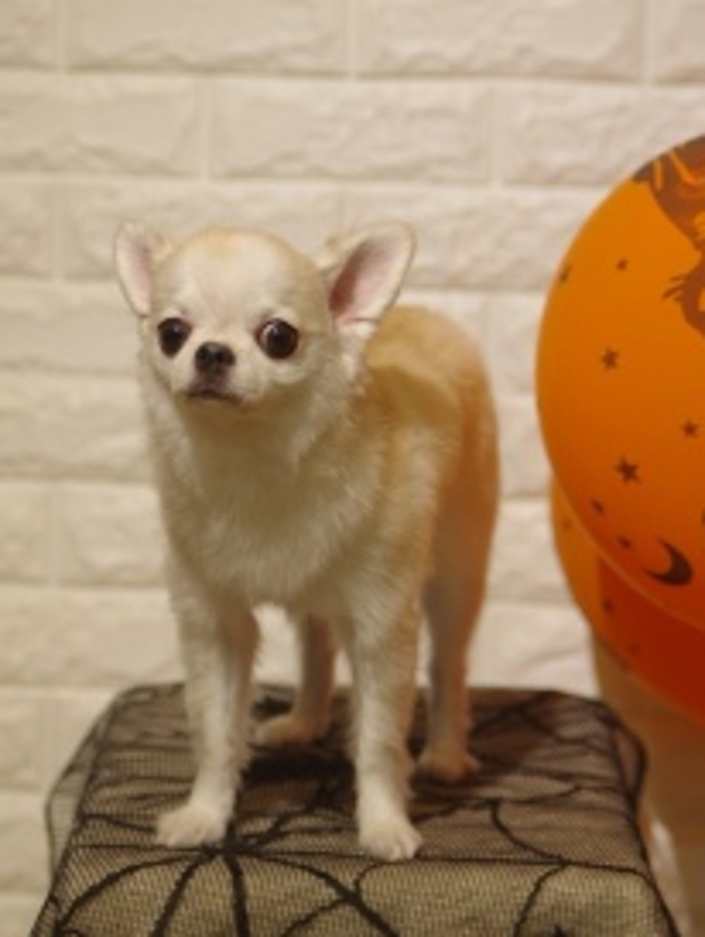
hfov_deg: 12.9
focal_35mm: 115
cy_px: 352
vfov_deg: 17.1
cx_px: 400
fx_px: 3118
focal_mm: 55
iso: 320
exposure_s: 1/160
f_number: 3.2
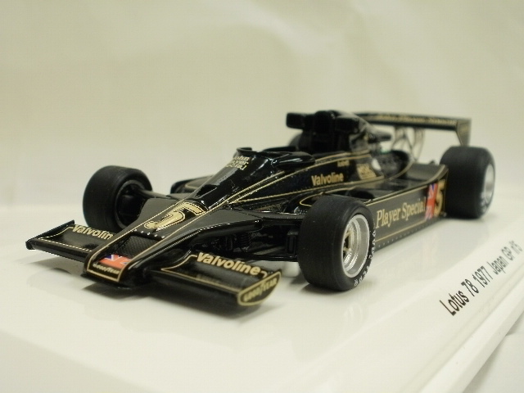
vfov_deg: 32.9
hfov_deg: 42.9
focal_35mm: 44
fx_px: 666
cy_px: 196
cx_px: 262
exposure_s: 1/20
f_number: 4
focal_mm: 7.7
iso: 125
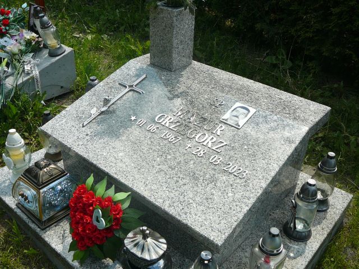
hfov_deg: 52.6
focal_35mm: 35
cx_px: 180
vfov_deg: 40.7
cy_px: 134
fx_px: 363
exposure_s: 1/800
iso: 80
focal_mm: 5.2
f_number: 2.8
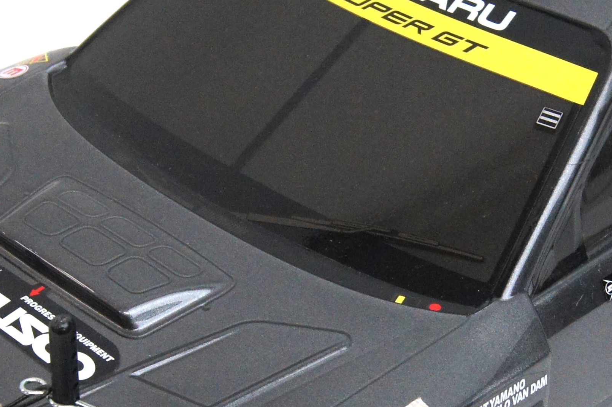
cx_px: 420
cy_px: 268
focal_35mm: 119
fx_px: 2021
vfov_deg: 11.5
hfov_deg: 17.2
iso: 1600
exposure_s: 1/50
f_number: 10
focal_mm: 26
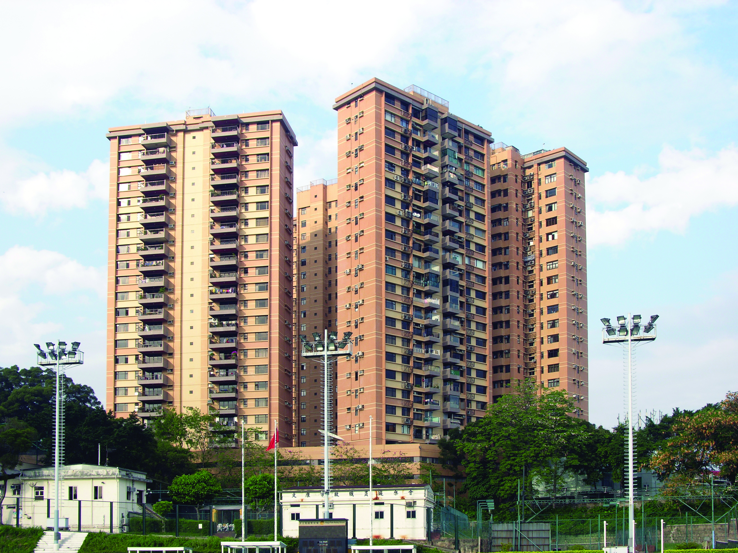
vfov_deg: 34.3
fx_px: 895
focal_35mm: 42
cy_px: 276
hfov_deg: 44.8
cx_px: 369
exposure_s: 1/60
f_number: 7.3
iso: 50
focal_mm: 10.7
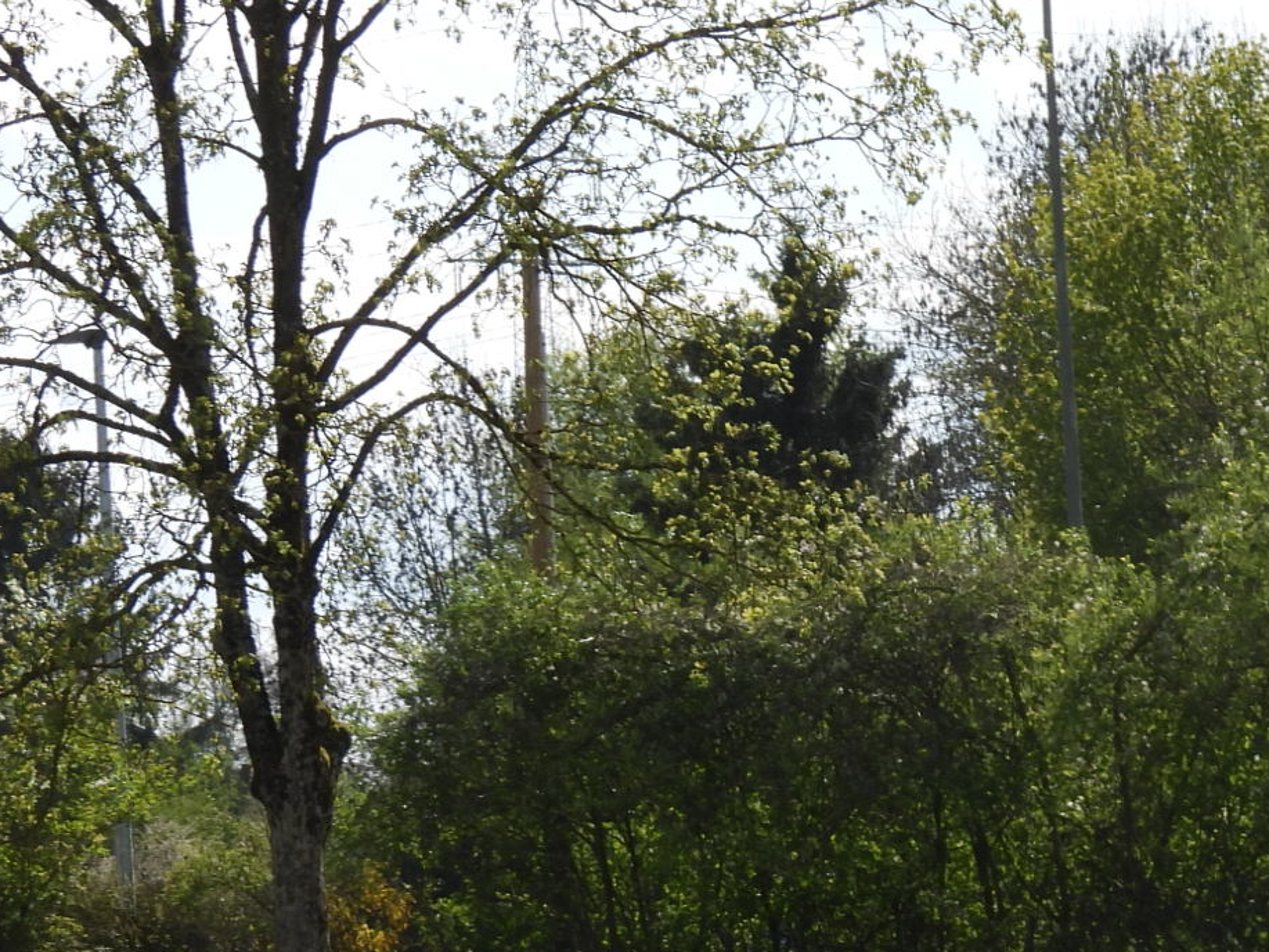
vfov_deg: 3.5
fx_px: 15436
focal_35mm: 421
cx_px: 1511
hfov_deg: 4.7
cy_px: 868
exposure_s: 1/800
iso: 100
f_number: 4.5
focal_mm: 30.3
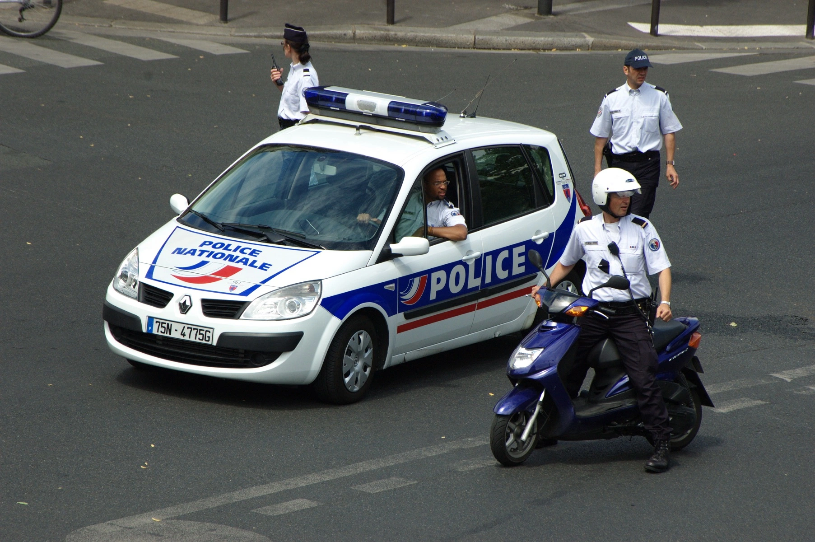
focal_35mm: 255
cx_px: 408
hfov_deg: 8.1
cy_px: 271
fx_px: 5768
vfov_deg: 5.4
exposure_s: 1/500
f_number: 9.5
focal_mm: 170
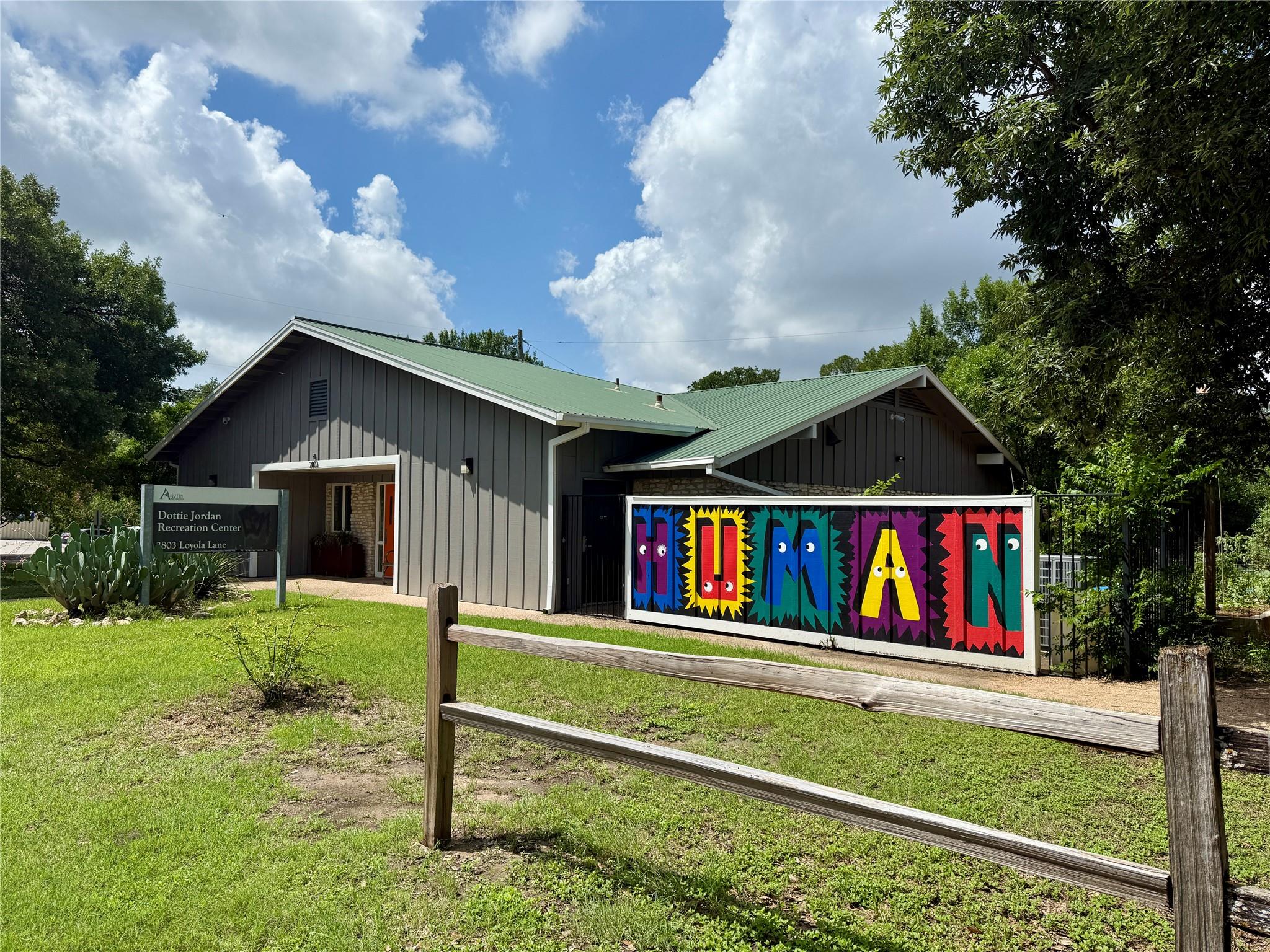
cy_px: 476
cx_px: 635
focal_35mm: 24
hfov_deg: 71.6
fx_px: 881
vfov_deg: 56.8
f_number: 1.78
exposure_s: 1/7353
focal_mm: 6.76
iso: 80
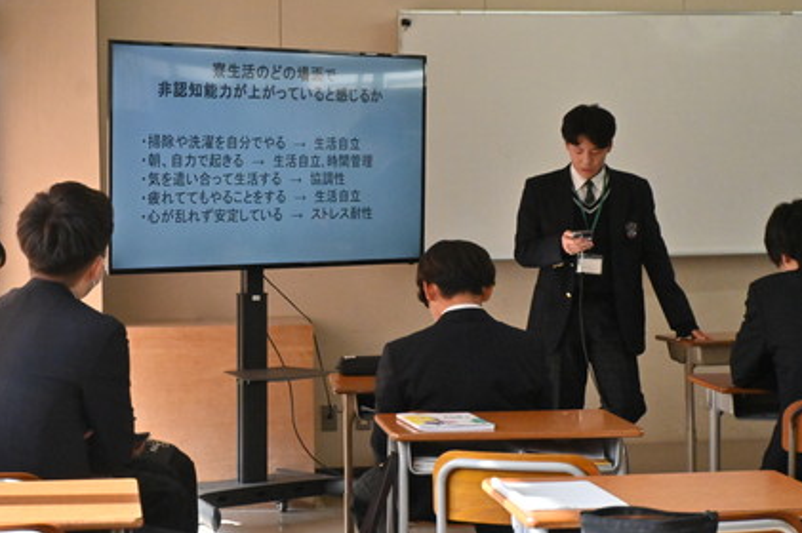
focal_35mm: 74
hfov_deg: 27.4
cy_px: 250
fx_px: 1639
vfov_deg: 18.5
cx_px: 314
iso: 3200
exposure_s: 1/2500
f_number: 6.3
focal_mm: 39
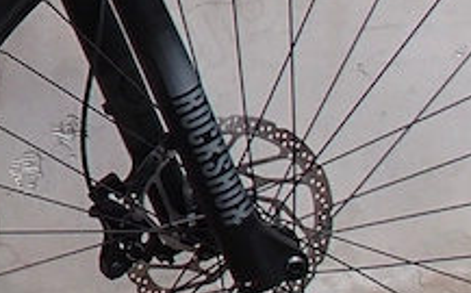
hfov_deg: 13.4
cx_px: -436
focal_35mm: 137
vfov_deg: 9.5
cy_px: -13
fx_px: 1756
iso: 100
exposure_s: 1/400
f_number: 3.9
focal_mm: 5
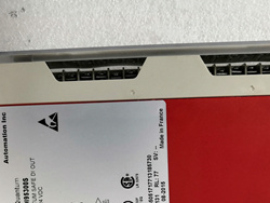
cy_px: 167
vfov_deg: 26.5
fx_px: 422
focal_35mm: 54
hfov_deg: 35.5
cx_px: 124
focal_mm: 3.95
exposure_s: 1/33.3
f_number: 1.8
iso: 320
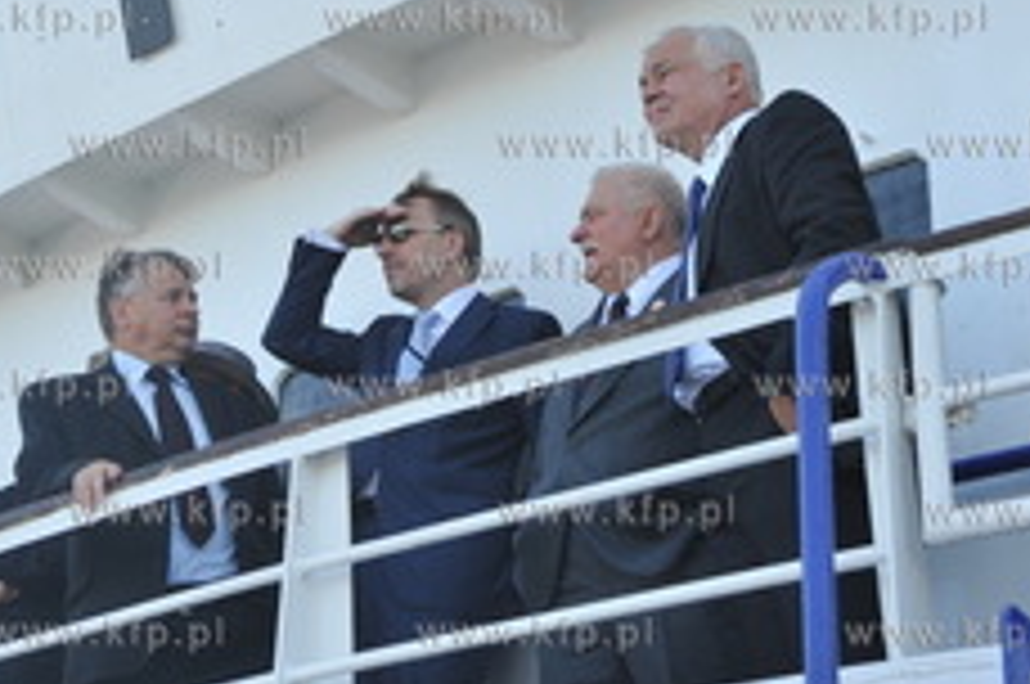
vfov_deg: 16.2
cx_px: 346
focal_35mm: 84
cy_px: 202
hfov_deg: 24.1
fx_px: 2400
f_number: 8
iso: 400
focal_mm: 48
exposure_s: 1/250
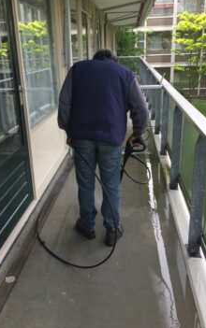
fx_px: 314
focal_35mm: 35
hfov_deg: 36.3
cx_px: 101
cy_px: 161
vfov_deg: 55.3
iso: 32
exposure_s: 1/247
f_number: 2.2
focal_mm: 4.15
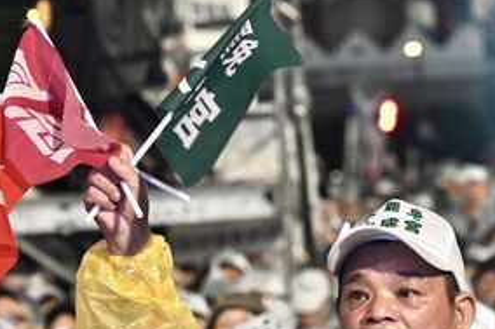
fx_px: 3916
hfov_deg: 7.2
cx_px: 322
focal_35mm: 285
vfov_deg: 4.8
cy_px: 311
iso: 5000
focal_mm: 135
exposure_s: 1/160
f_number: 6.3
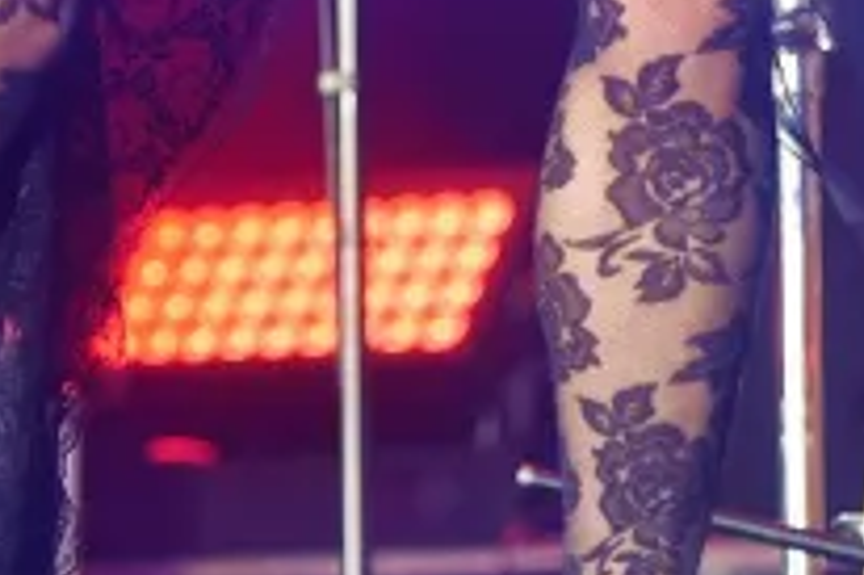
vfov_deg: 3.6
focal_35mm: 377
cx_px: 461
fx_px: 9041
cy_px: 172
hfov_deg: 5.5
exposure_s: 1/320
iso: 1000
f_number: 4
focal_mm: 102
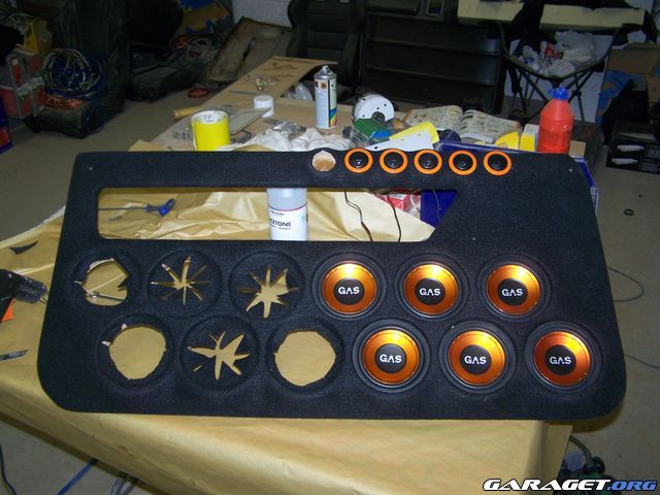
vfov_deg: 37.7
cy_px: 248
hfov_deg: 49.0
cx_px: 330
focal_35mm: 38
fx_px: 725
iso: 80
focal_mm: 6.3
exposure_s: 1/60
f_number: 2.8
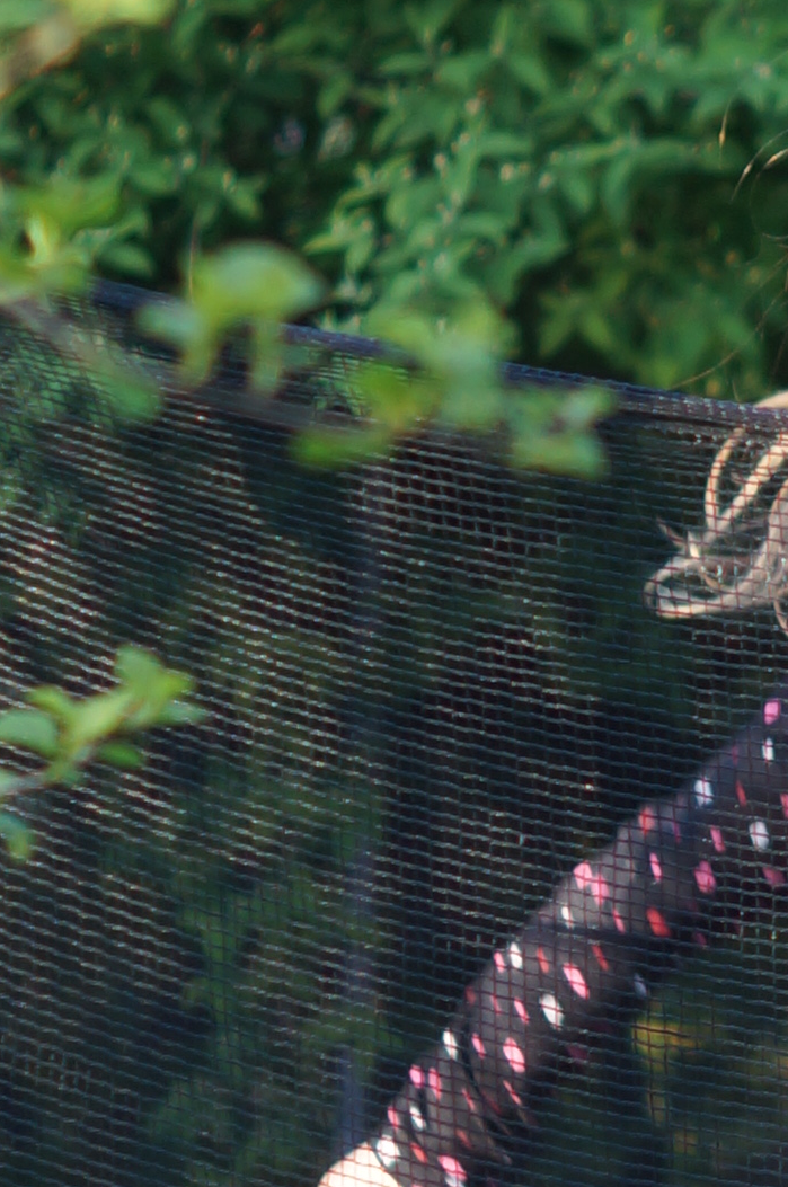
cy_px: 777
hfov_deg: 3.9
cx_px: 1103
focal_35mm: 350
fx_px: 11525
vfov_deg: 5.9
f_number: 2.2
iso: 100
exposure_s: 1/250
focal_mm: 50
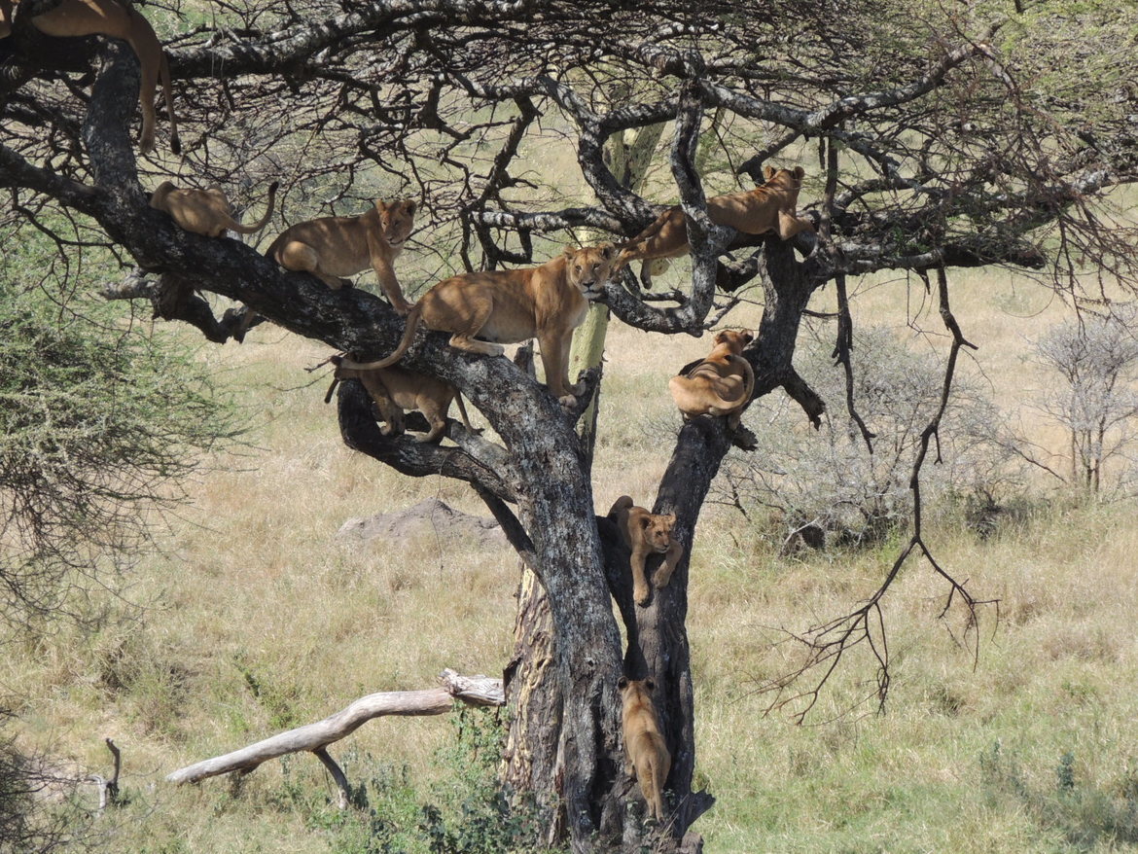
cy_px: 427
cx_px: 569
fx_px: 9865
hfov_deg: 6.6
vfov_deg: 5.0
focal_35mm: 300
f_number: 4.8
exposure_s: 1/800
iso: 280
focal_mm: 53.5
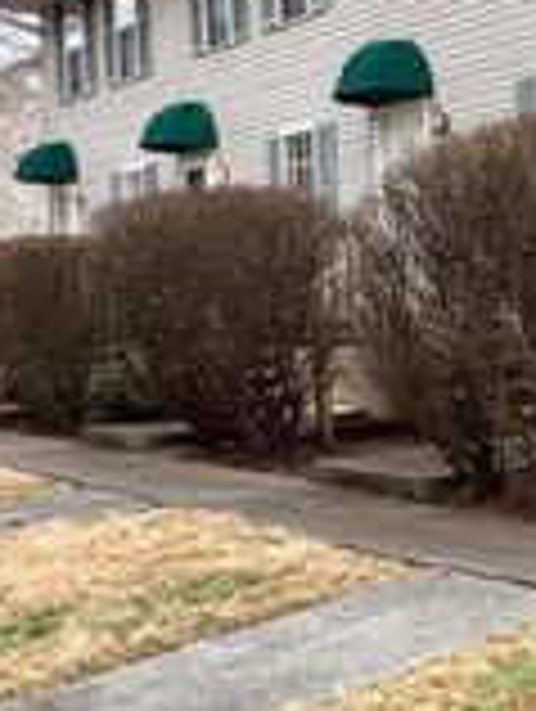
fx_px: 1215
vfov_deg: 32.6
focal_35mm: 59
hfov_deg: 20.4
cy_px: 317
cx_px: 856
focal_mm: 2.22
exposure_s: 1/257
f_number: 2.2
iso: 40
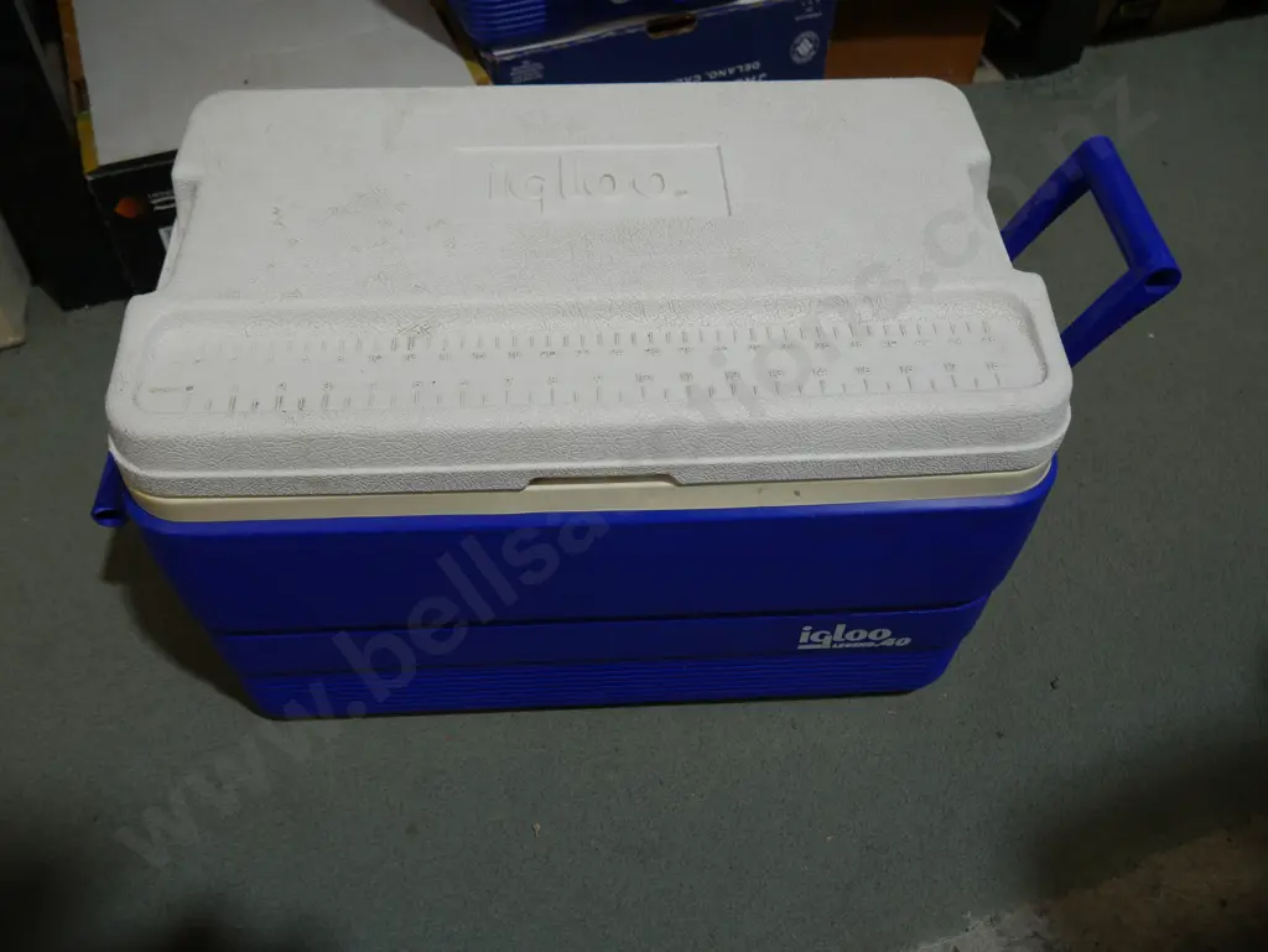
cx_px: 634
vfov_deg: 46.8
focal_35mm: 30
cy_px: 476
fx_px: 1099
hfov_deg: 59.9
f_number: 3.6
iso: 200
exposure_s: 1/125
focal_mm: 15
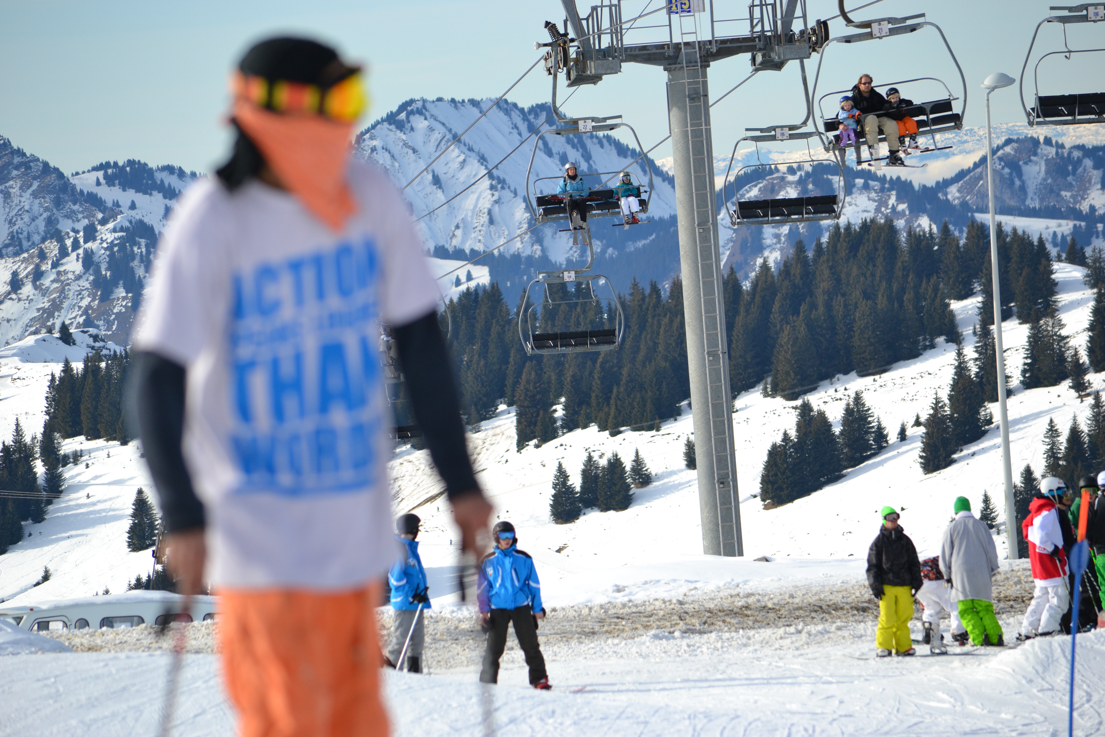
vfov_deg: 5.1
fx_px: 8287
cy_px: 368
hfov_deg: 7.6
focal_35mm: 270
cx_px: 552
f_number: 5.6
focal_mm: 180
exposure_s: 1/1600
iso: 400
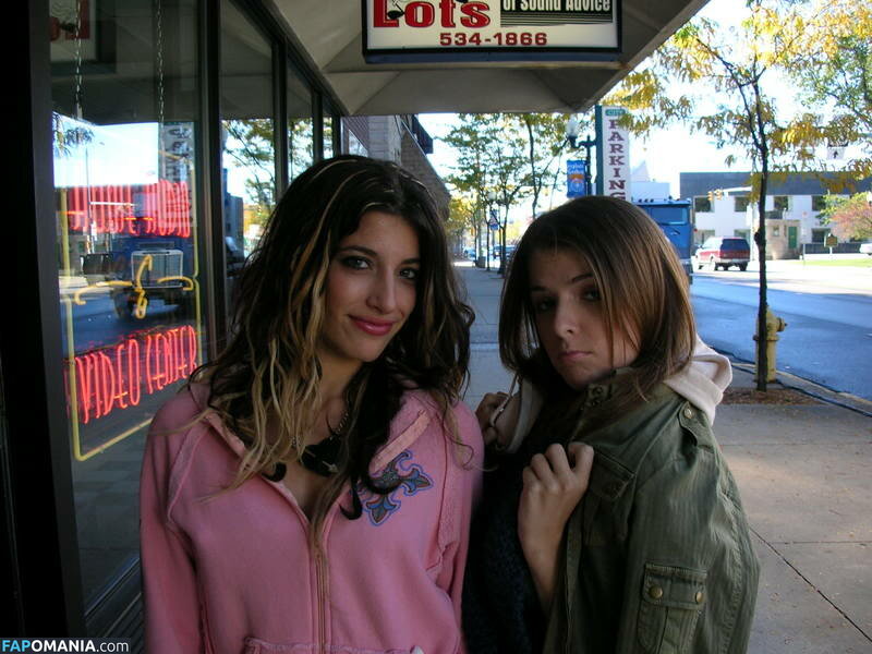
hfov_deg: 52.6
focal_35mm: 35
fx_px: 882
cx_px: 436
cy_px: 327
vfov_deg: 40.7
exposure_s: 1/112
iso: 50
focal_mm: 5.8
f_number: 3
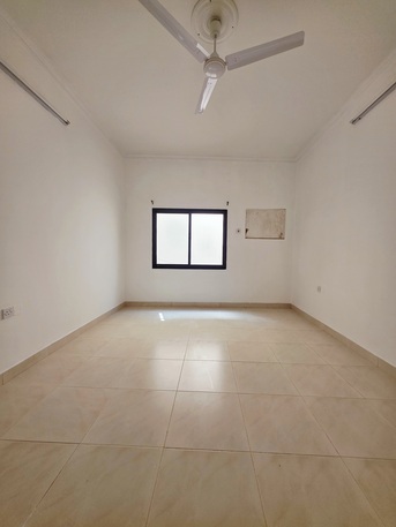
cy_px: 264
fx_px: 198
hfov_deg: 89.9
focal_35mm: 13
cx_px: 198
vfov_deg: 106.2
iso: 125
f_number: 1.9
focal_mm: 2.2
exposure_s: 1/101
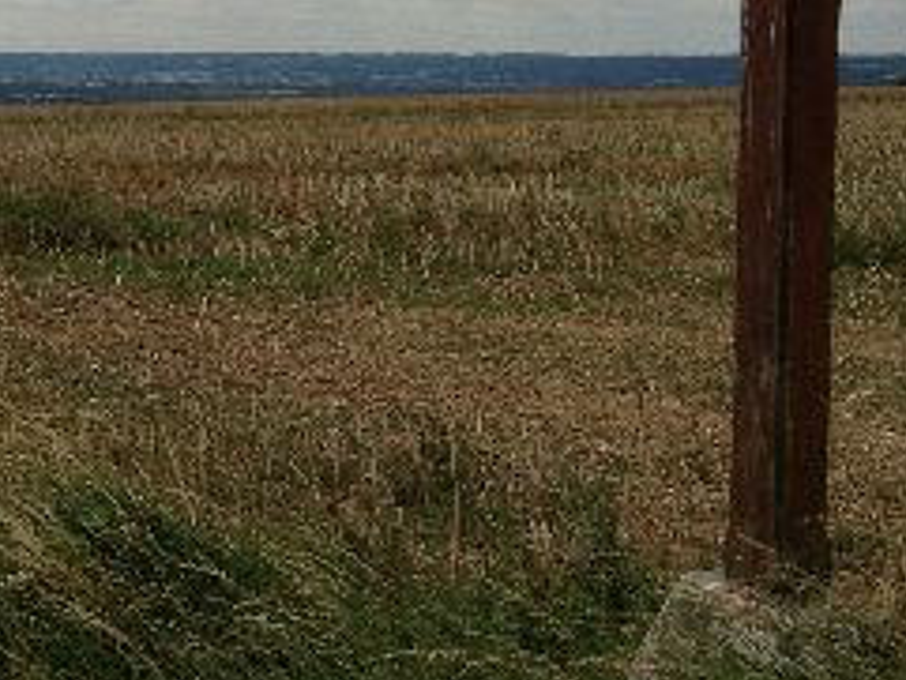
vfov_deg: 16.9
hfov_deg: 21.8
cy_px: 150
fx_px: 2278
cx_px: 38
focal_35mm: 87
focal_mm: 4.28
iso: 50
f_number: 2.4
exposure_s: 1/3690
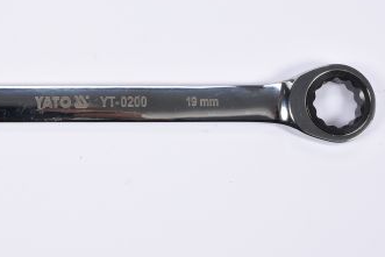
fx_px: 1327
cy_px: 107
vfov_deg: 11.1
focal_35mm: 124
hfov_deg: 16.4
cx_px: 98
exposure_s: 1/125
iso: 250
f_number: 16
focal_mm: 50
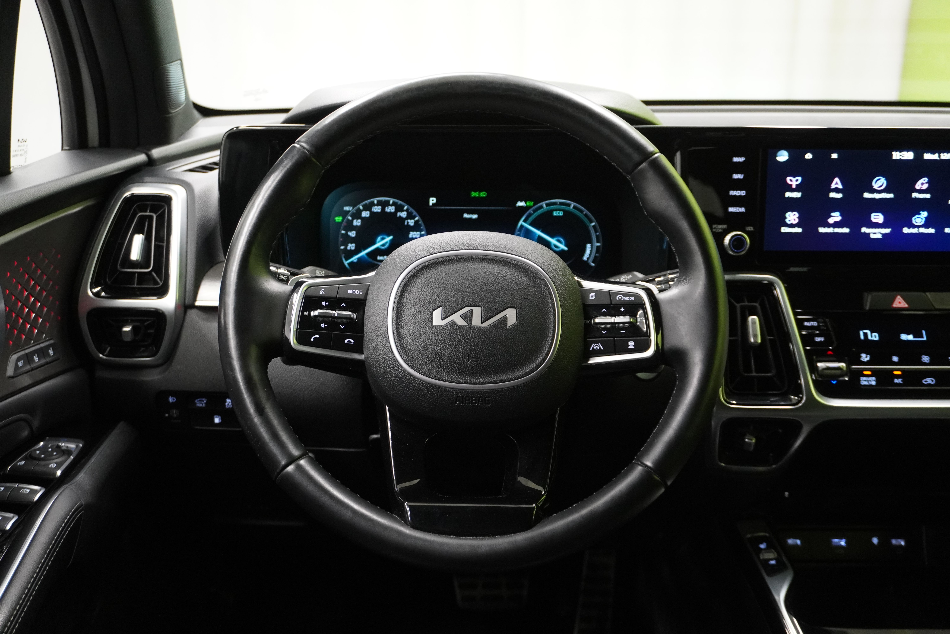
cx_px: 475
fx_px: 950
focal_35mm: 36
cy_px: 317
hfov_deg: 53.1
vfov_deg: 36.9
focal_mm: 24
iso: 2500
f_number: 4.5
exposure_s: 1/40
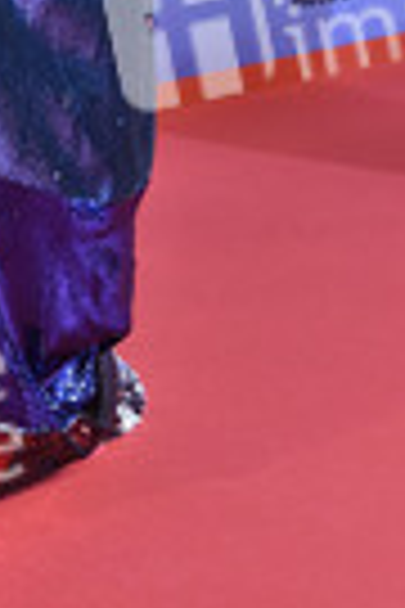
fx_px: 3510
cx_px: -76
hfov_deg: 6.6
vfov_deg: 9.7
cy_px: -221
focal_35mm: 208
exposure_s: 1/200
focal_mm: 70
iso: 2000
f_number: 5.6
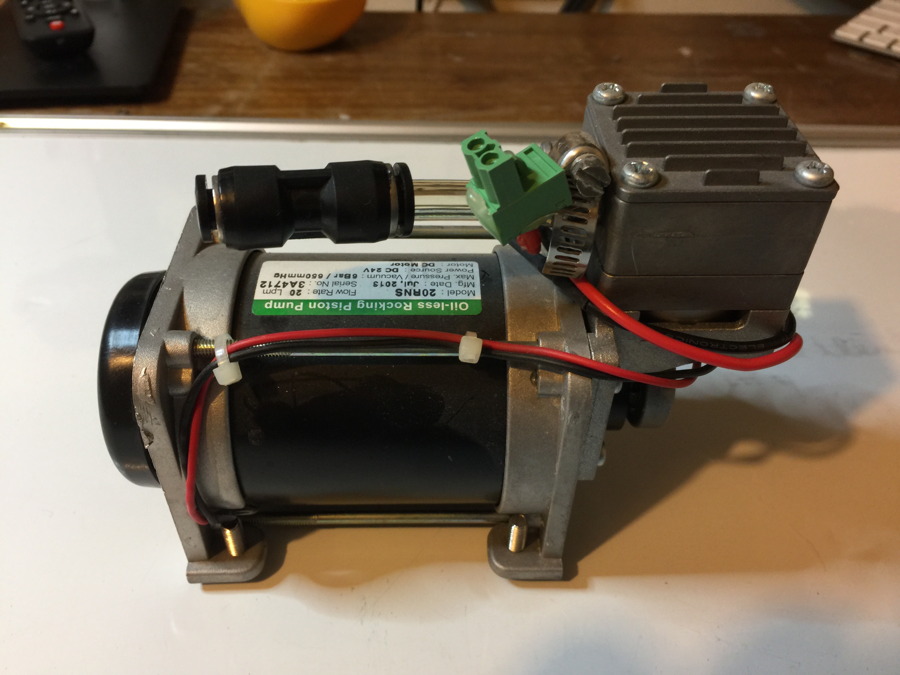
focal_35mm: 29
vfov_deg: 48.2
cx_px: 450
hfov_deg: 61.7
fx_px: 754
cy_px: 338
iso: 40
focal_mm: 4.15
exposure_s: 1/17
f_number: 2.2
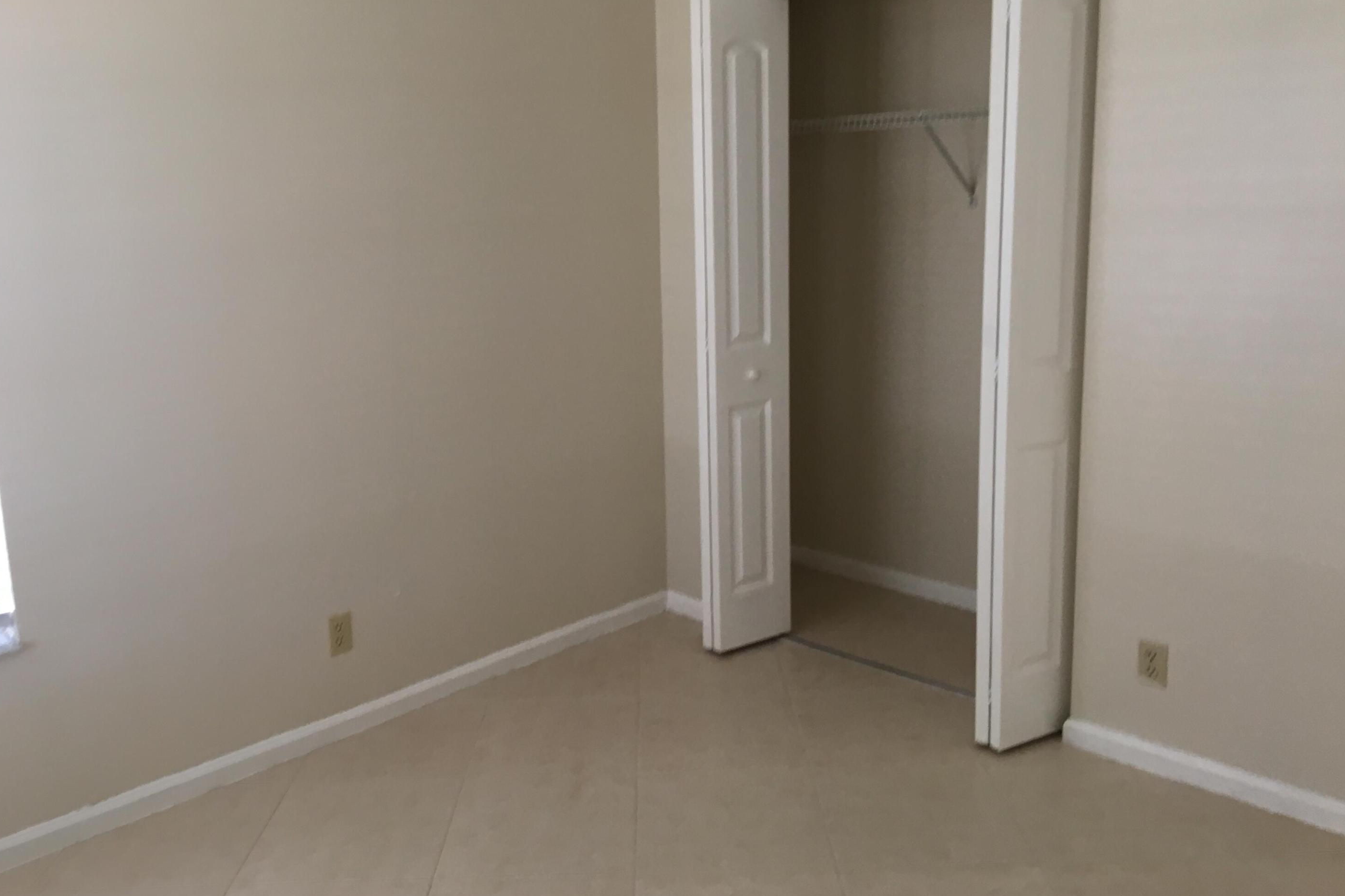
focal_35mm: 31
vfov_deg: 42.3
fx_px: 1158
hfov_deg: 60.3
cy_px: 414
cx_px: 670
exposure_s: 1/30
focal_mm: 4.15
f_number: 2.2
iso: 64
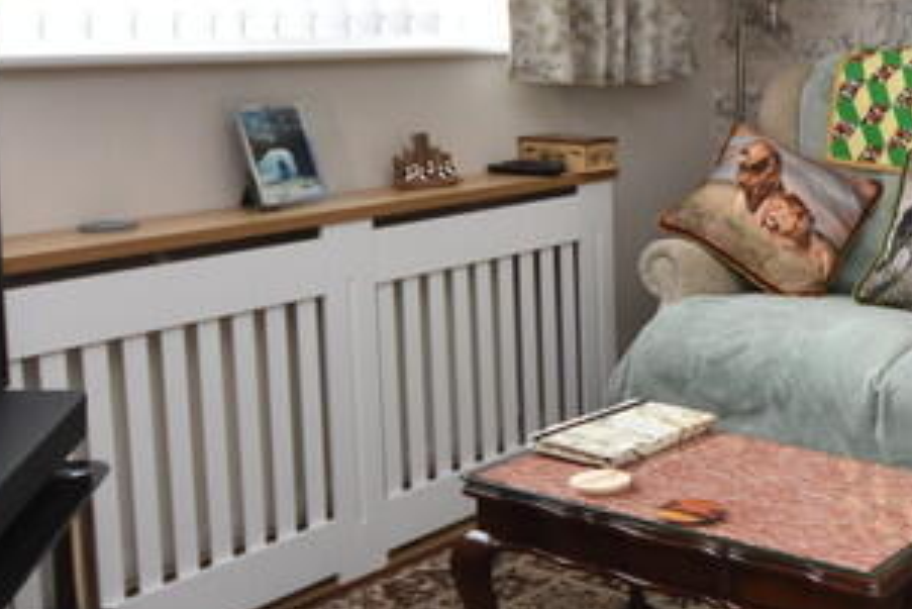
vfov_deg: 26.4
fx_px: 1293
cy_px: 201
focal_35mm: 51
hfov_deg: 33.5
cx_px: 1021
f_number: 4
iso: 200
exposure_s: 1/60
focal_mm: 10
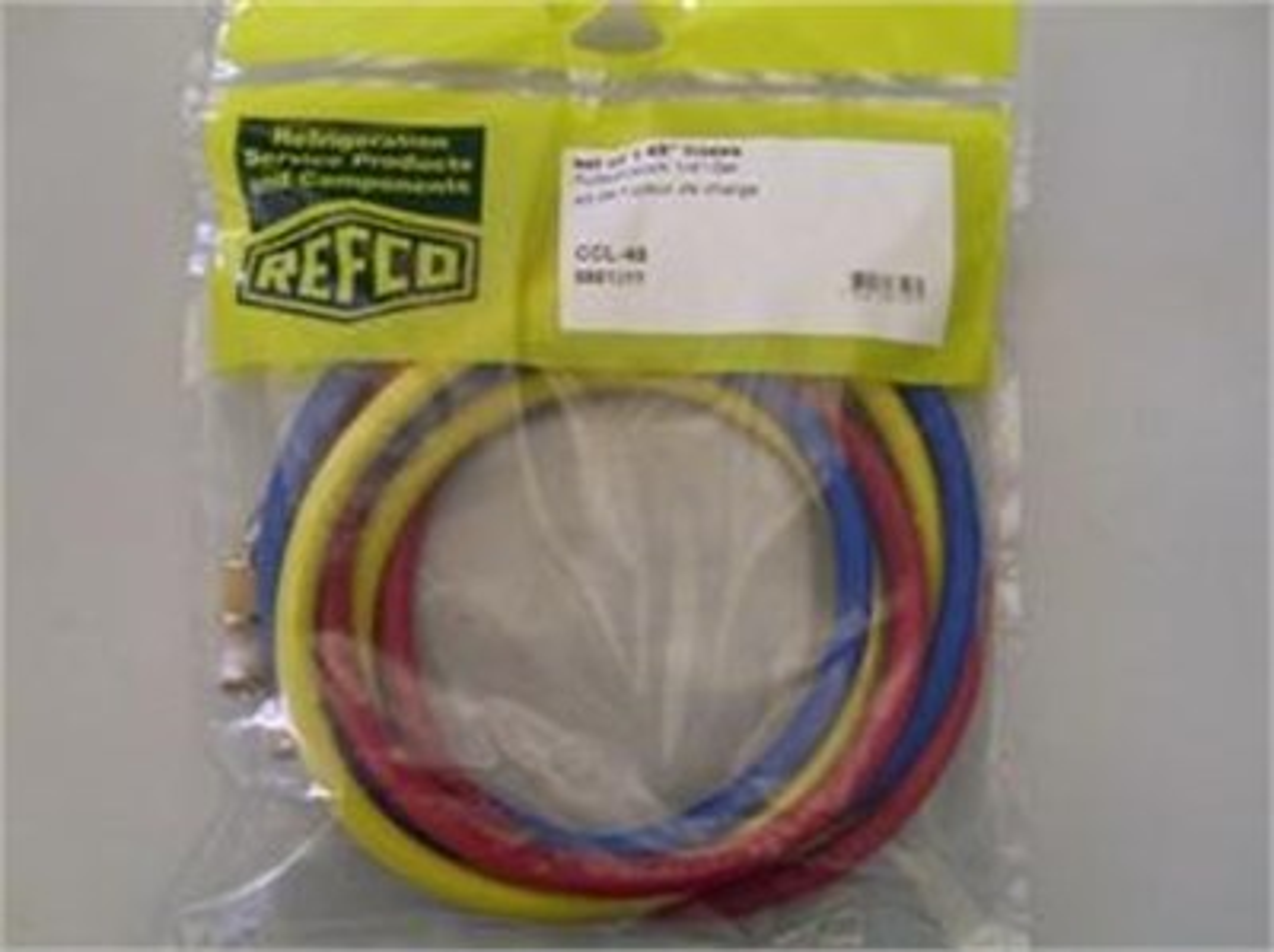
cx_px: 637
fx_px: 1397
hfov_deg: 49.0
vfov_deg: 37.6
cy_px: 476
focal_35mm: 38
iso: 200
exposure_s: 1/30
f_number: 2.8
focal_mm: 6.3
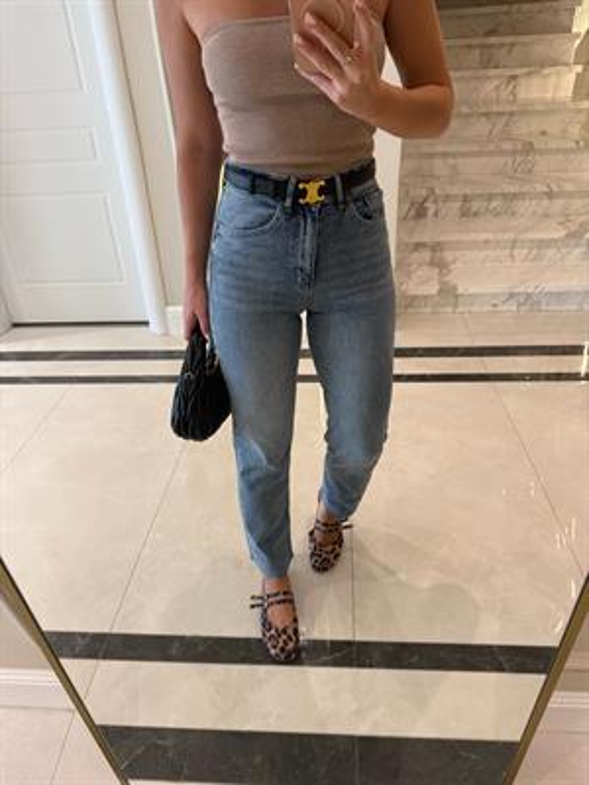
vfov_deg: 71.6
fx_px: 544
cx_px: 294
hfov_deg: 56.8
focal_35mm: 24
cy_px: 392
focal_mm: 6.76
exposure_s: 1/121
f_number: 1.78
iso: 200
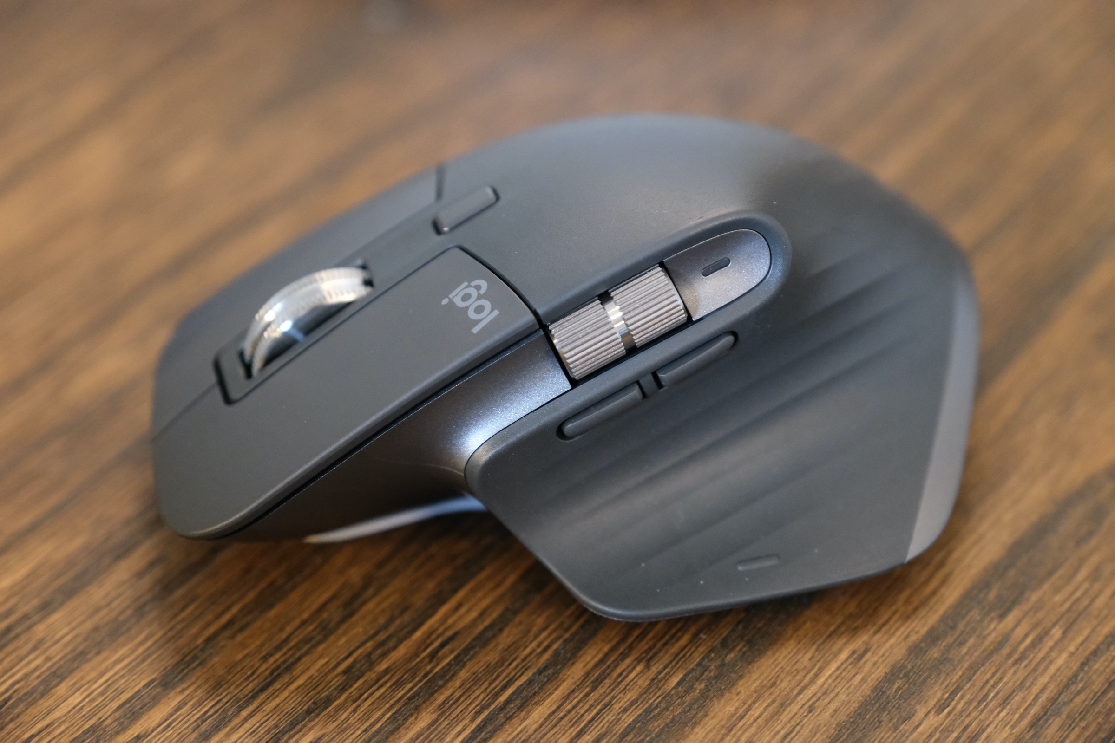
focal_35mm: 83
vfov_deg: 16.5
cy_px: 372
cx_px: 558
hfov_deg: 24.5
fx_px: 2570
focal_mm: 55
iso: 6400
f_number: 2.8
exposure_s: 1/80
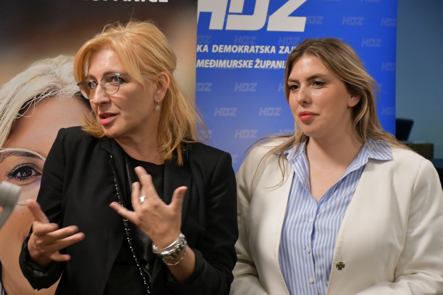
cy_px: 148
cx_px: 222
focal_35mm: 105
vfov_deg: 13.0
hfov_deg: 19.5
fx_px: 1292
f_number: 5
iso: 3200
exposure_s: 1/80
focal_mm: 70
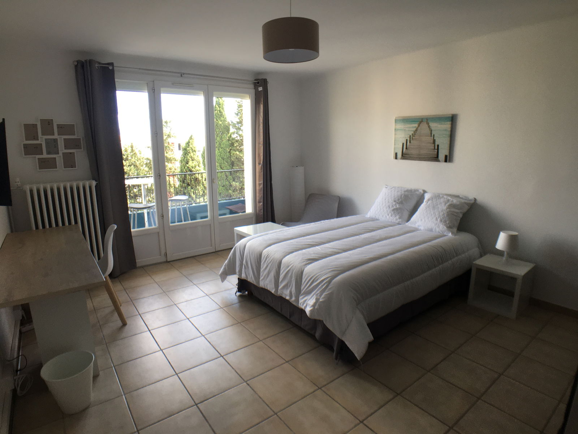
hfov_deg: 61.7
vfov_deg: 48.2
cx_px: 289
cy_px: 217
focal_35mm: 29
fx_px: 484
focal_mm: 4.15
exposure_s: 1/100
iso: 40
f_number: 2.2
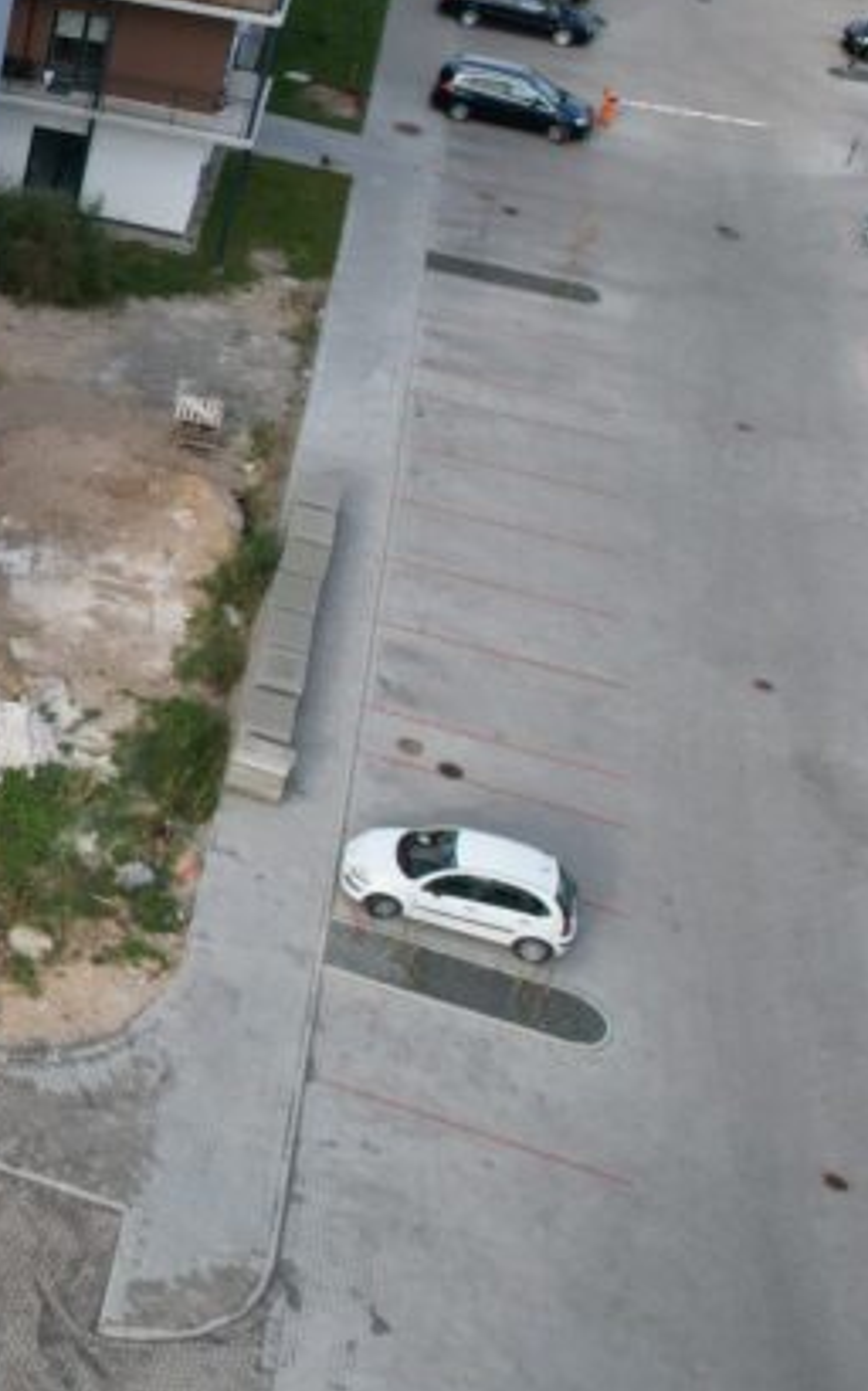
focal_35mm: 56
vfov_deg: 35.7
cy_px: 409
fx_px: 2121
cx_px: -698
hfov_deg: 18.2
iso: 200
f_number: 2.8
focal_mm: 8.38
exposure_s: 1/1000
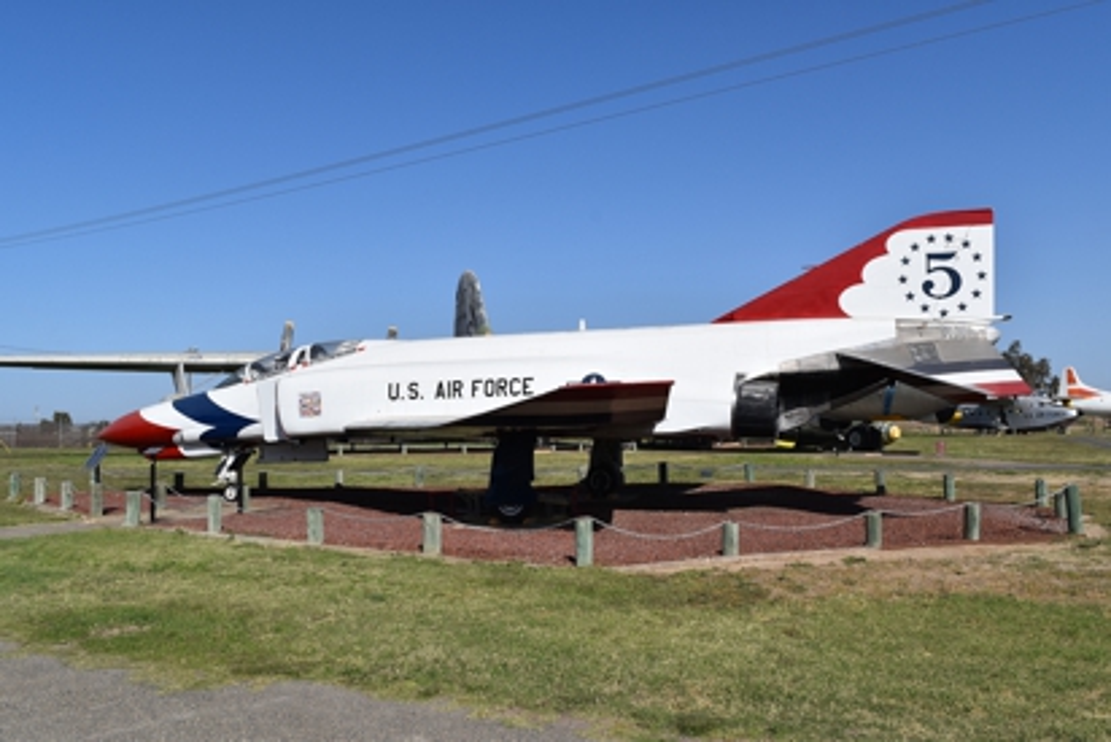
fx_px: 926
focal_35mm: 30
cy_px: 371
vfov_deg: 43.6
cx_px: 556
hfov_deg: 61.9
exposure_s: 1/500
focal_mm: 20
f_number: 11
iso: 200
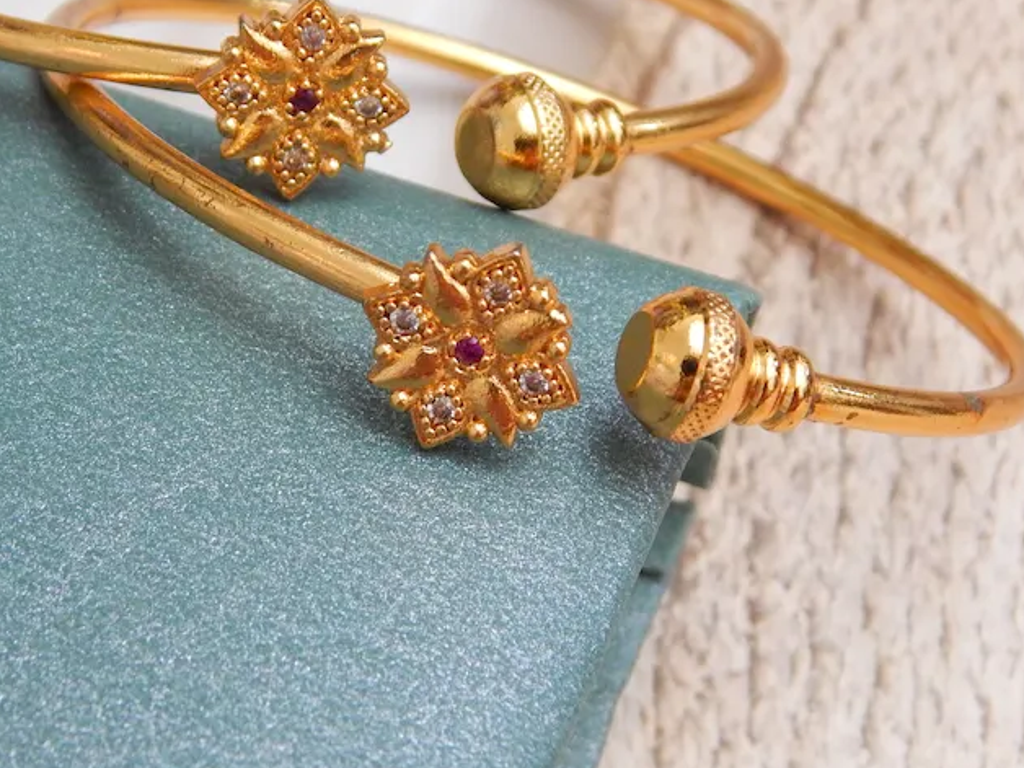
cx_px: 344
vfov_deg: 17.2
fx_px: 2544
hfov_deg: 22.7
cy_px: 435
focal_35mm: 86
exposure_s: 1/25
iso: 400
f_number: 3.8
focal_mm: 9.7
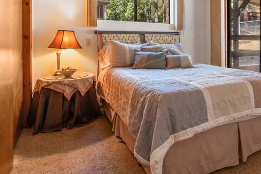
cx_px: 172
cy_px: 46
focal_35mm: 26
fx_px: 188
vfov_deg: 47.9
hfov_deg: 67.7
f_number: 8
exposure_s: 1/25
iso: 800
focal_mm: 16
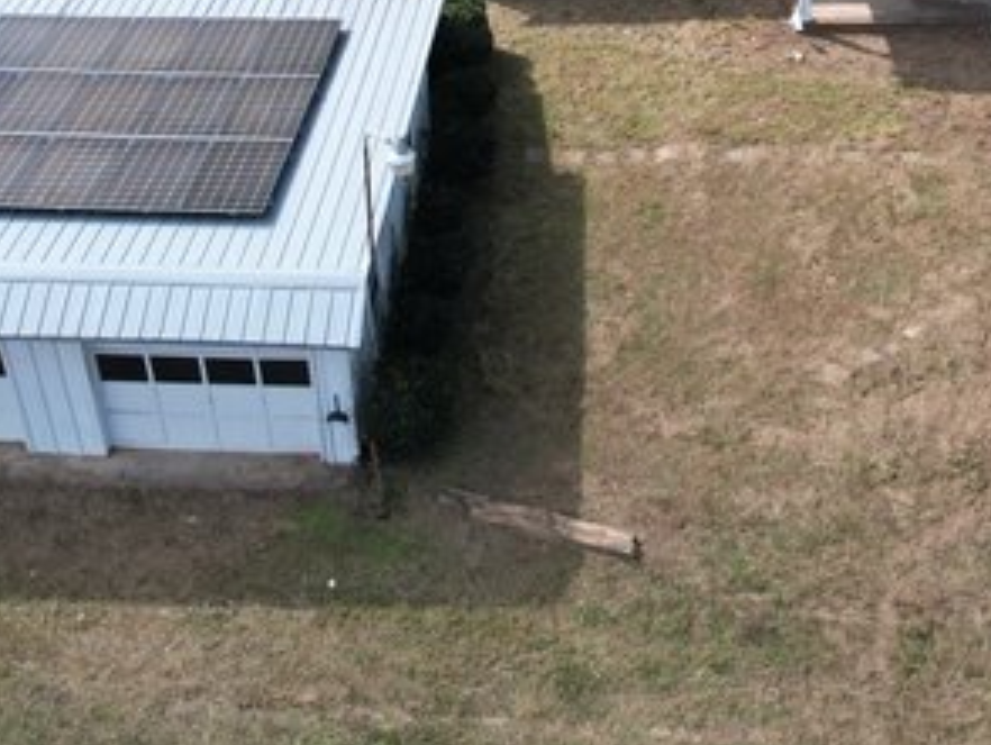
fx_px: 1461
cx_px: 580
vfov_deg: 27.4
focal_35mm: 51
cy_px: 46
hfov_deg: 37.4
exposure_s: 1/725
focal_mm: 8.38
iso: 110
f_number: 2.8
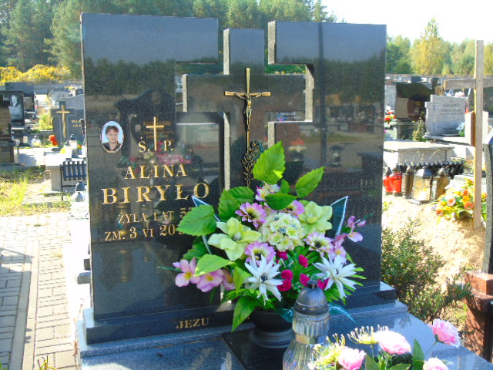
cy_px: 185
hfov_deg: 46.8
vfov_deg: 36.0
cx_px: 246
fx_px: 570
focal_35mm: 40
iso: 80
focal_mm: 7.1
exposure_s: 1/125
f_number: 3.9
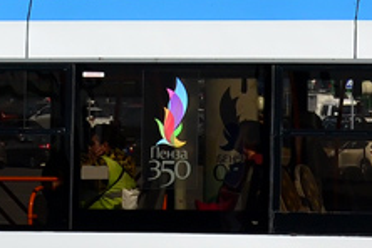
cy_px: -181
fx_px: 4185
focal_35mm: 405
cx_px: 18
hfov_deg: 5.1
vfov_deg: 3.4
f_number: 8
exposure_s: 1/800
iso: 200
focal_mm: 50
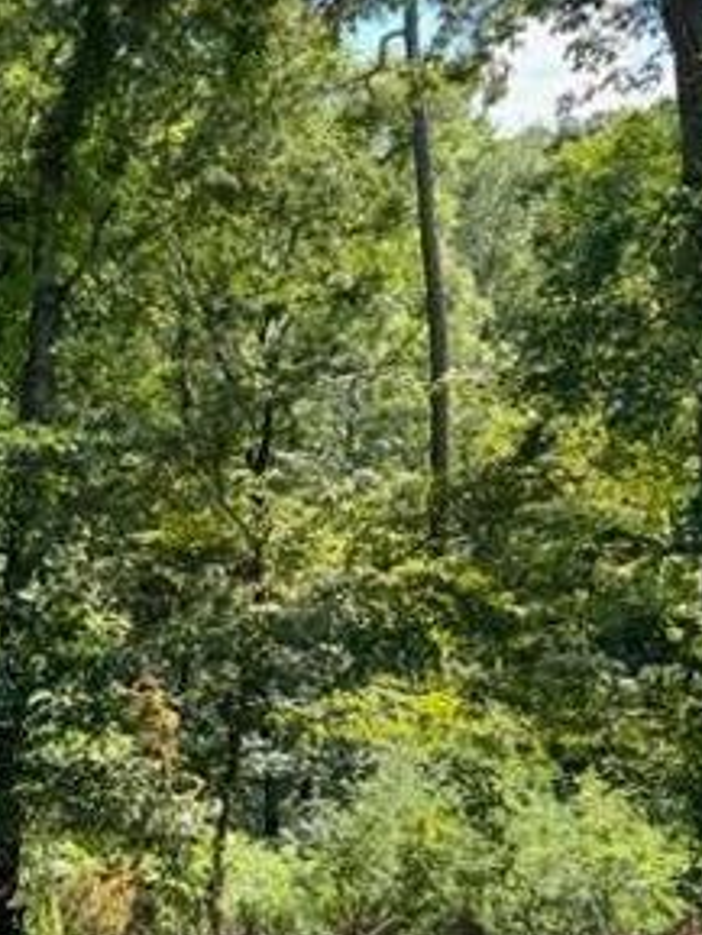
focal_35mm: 60
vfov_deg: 32.1
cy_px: 526
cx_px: 58
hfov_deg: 23.7
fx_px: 1621
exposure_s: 1/495
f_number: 1.5
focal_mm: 5.7
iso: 50
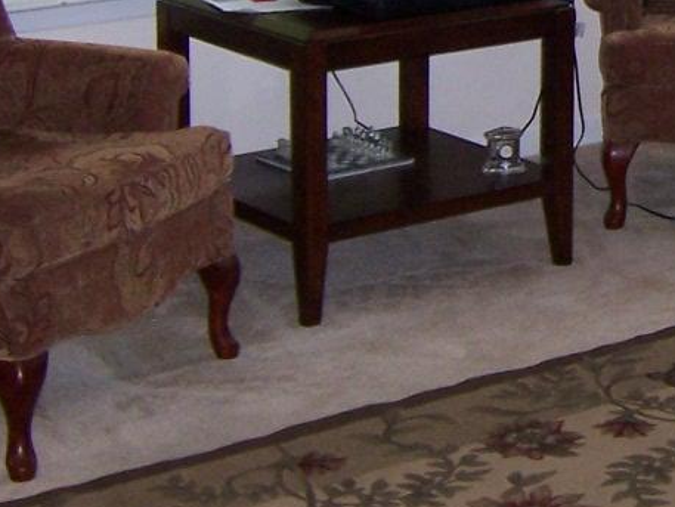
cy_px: -183
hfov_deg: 16.8
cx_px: 826
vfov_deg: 12.7
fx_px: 2185
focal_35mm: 112
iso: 140
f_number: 2.8
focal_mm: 5.5
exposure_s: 1/60
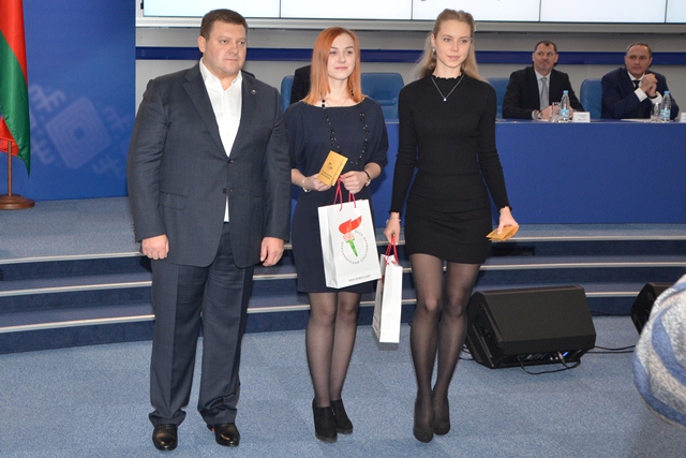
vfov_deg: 36.9
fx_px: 686
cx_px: 343
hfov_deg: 53.1
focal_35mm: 36
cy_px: 229
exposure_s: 1/60
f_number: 7.1
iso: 800
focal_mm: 24
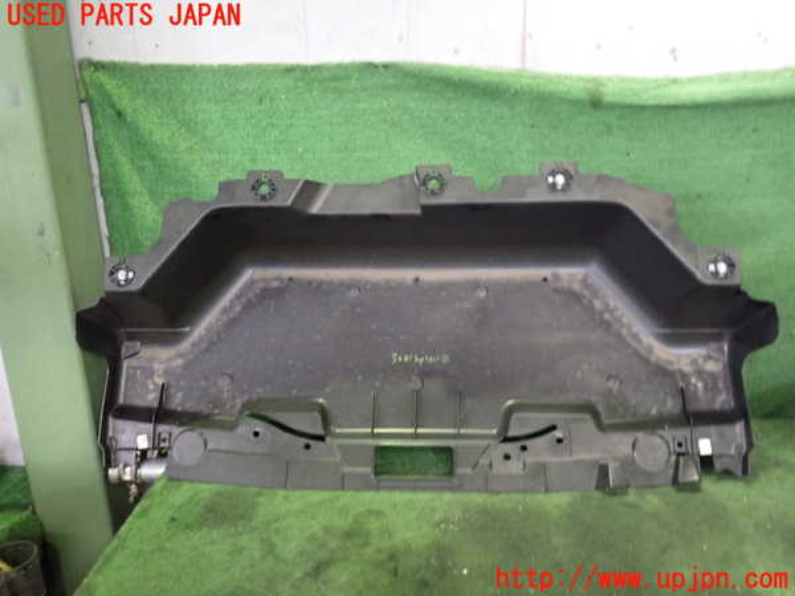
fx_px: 689
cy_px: 298
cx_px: 398
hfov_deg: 60.0
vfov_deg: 46.8
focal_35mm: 30
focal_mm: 5.4
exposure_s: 1/30
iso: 800
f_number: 2.3
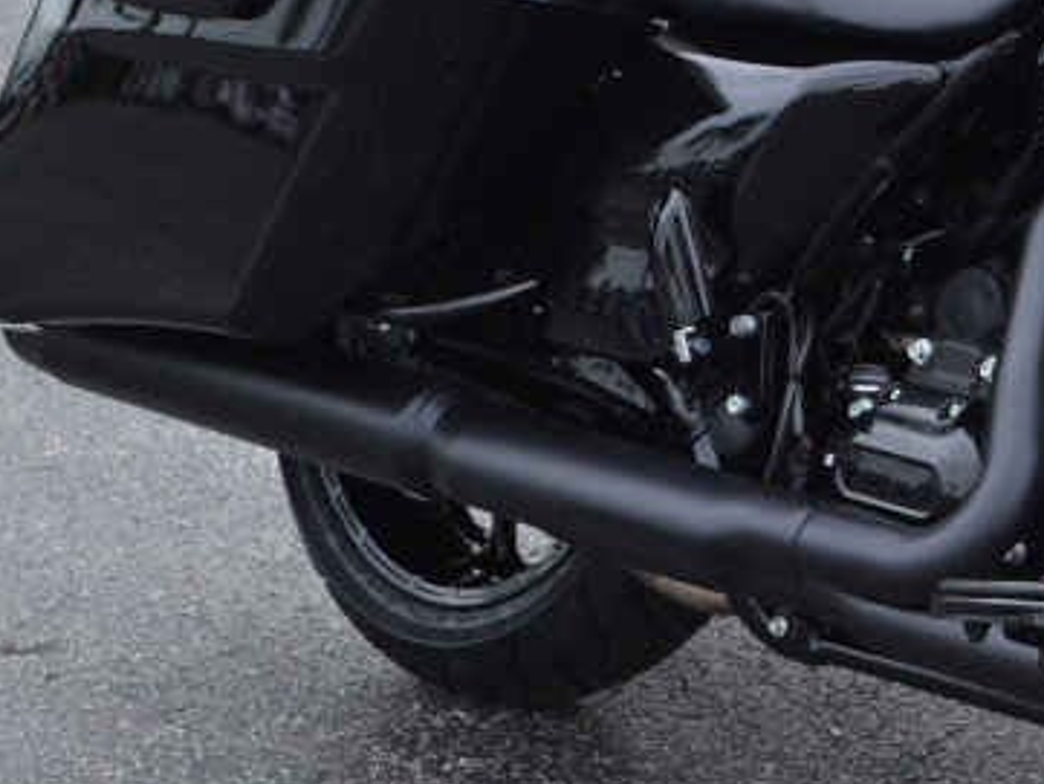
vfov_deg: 12.8
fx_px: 3469
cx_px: 1339
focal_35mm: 115
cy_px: 130
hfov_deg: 16.2
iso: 100
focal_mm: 24
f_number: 5.6
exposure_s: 1/125
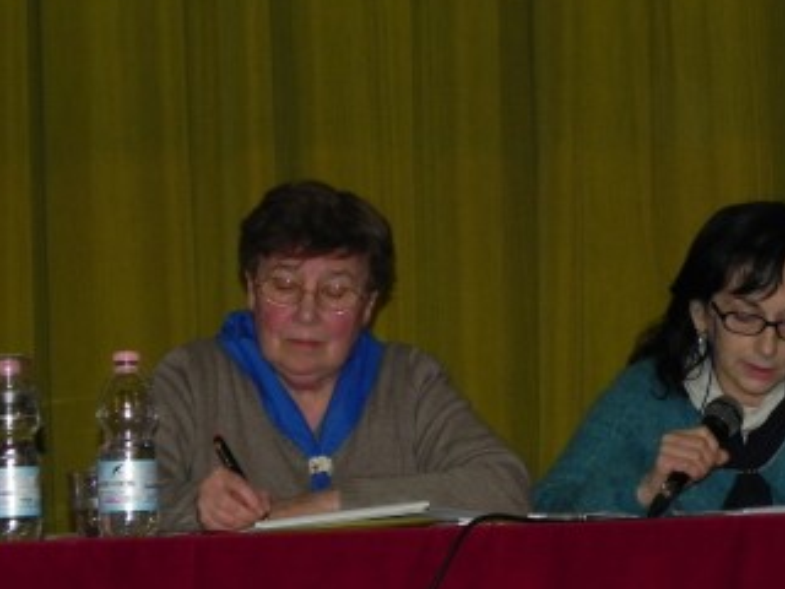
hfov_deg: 13.5
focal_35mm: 146
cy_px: 395
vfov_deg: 10.2
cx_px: 535
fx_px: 3311
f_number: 4
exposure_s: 1/30
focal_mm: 15.1
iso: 200
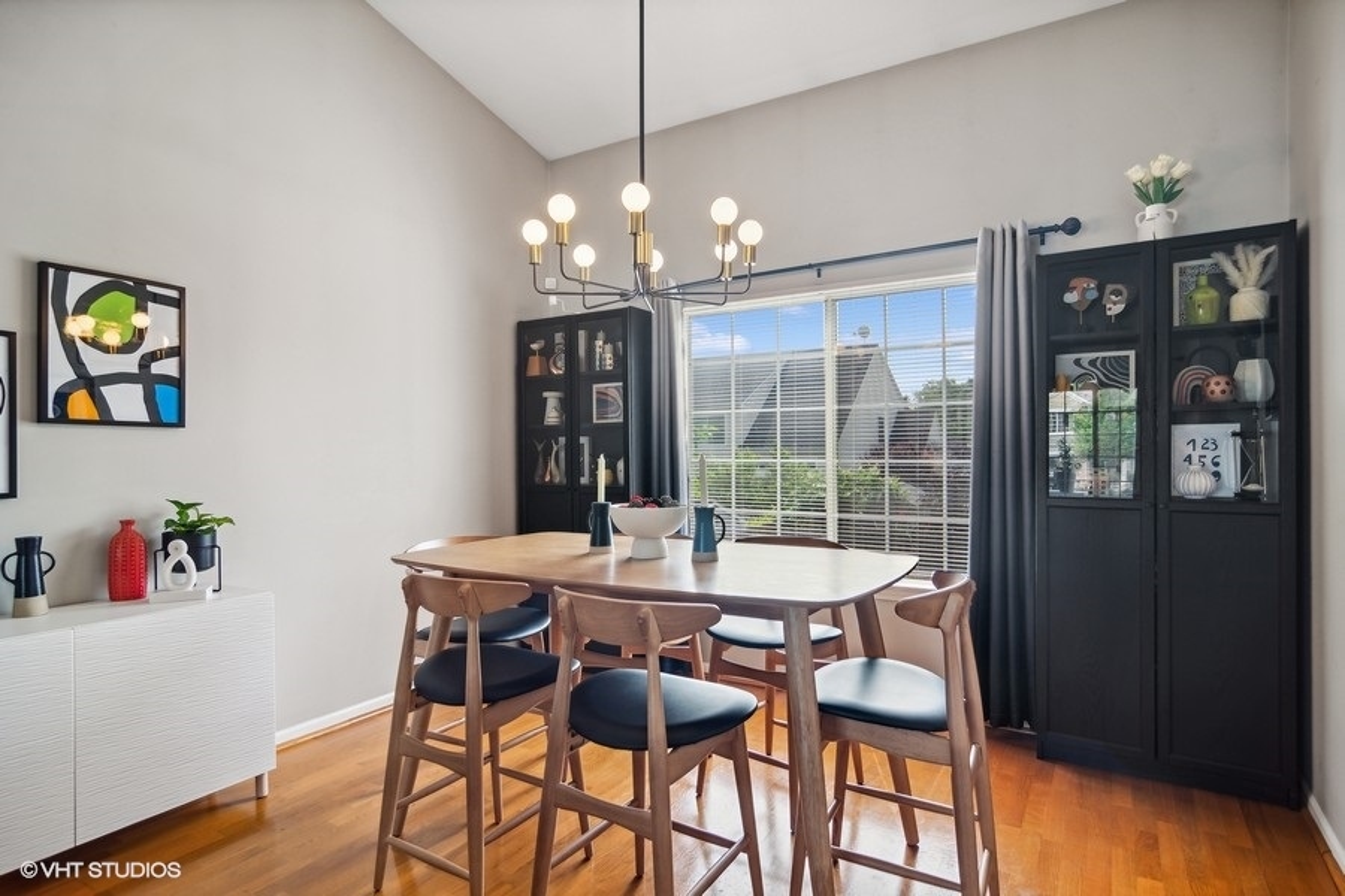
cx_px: 672
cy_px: 448
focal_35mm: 18
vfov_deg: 67.4
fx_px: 672
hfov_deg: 90.0
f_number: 9
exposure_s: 1/100
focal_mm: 12
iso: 200
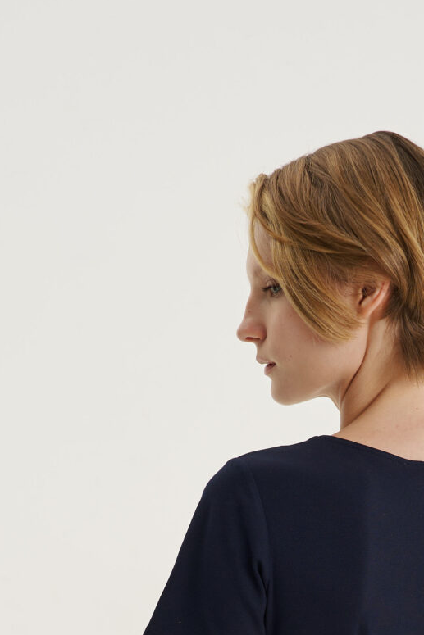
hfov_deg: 6.3
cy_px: 997
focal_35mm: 218
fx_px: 3849
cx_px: 429
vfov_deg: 9.2
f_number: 6.3
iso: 125
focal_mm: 66
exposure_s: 1/160
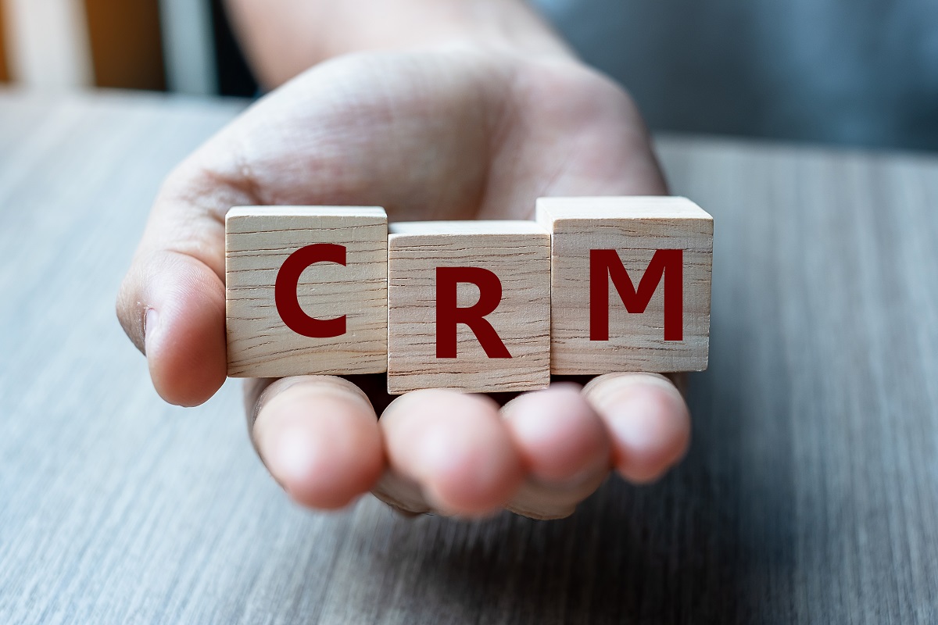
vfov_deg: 25.5
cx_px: 469
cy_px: 312
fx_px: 1381
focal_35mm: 53
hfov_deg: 37.5
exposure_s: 1/160
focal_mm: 35
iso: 200
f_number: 4
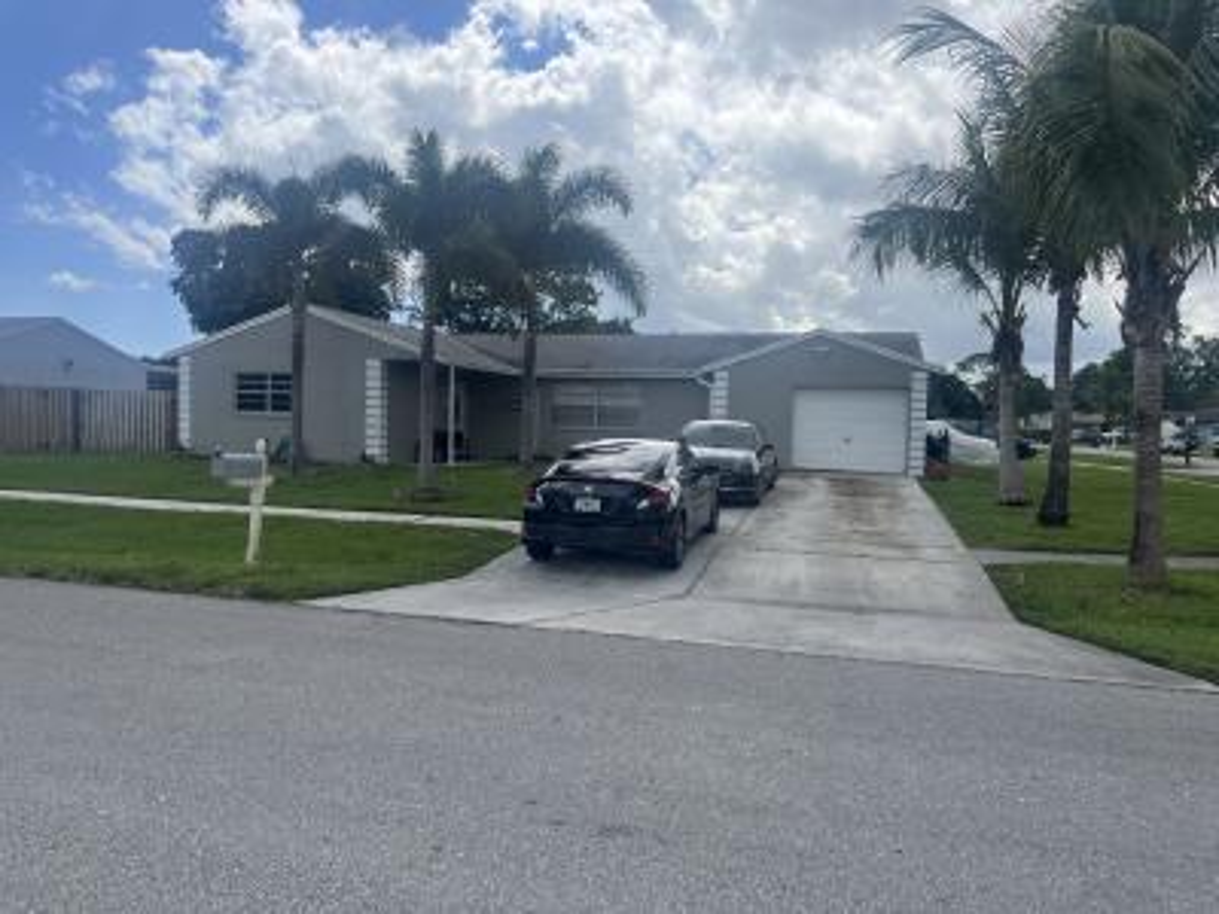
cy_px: 457
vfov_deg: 53.1
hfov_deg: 67.3
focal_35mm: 26
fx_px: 916
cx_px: 610
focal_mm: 5.1
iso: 50
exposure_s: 1/3311
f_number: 1.6
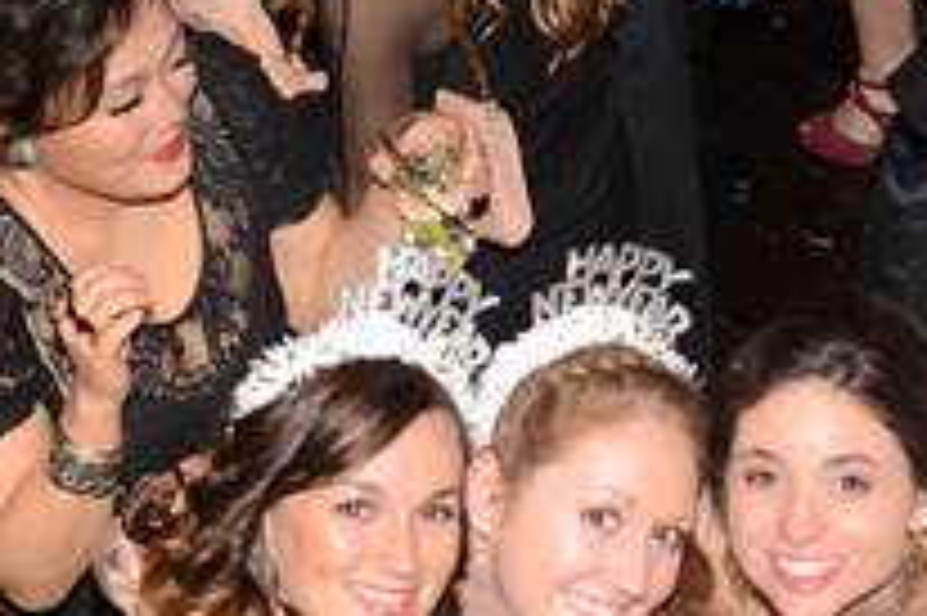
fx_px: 4528
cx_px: 302
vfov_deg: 7.8
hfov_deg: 11.7
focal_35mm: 176
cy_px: 324
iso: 1250
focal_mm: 44
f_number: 5
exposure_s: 1/60
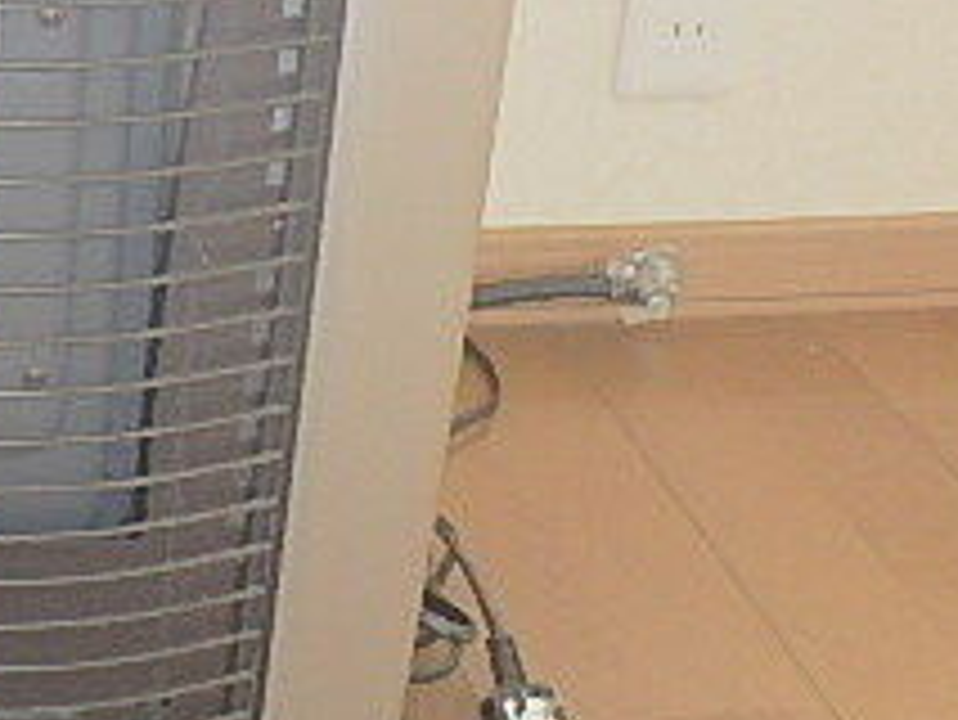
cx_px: -283
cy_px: 18
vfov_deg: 22.5
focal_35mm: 63
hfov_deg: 26.2
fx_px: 1745
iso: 400
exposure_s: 1/30
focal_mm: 3.7
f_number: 3.5
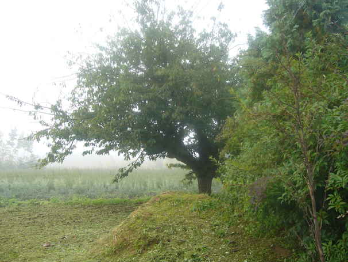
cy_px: 131
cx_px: 174
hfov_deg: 52.6
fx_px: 352
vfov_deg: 40.7
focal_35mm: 35
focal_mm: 5.8
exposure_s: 1/100
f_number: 2.8
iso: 100
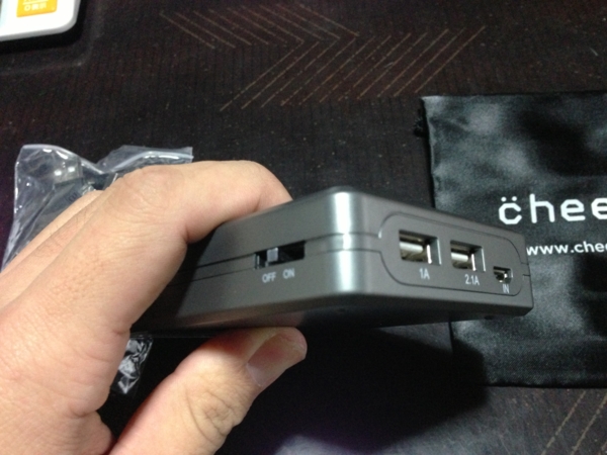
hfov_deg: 55.4
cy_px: 228
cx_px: 304
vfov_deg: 42.9
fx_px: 579
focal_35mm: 33
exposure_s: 1/15
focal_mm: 4.13
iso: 500
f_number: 2.4
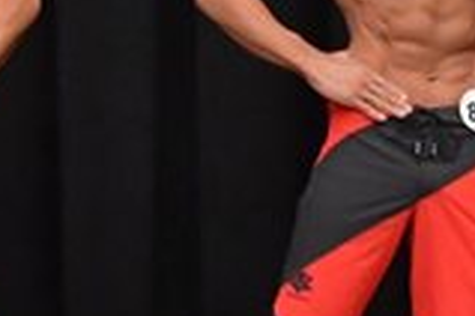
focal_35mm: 910
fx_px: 12006
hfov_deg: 2.3
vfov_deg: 1.5
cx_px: 354
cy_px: 221
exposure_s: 1/400
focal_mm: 125
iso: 6400
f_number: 5.6
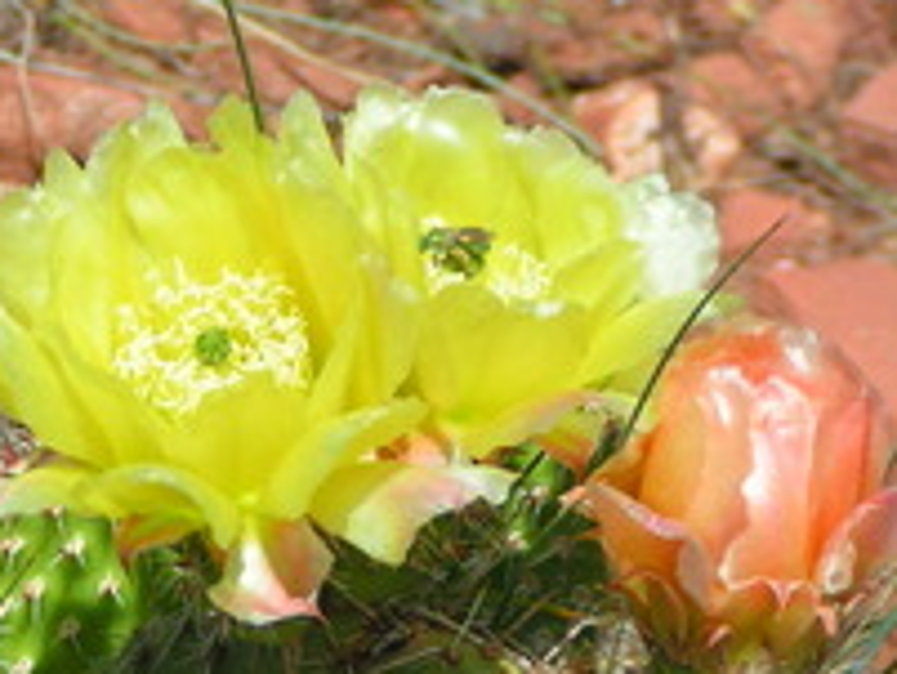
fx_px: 10579
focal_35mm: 408
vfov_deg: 3.6
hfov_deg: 4.8
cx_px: 4
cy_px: 663
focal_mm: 25.1
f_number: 3.5
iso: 50
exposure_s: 1/1000
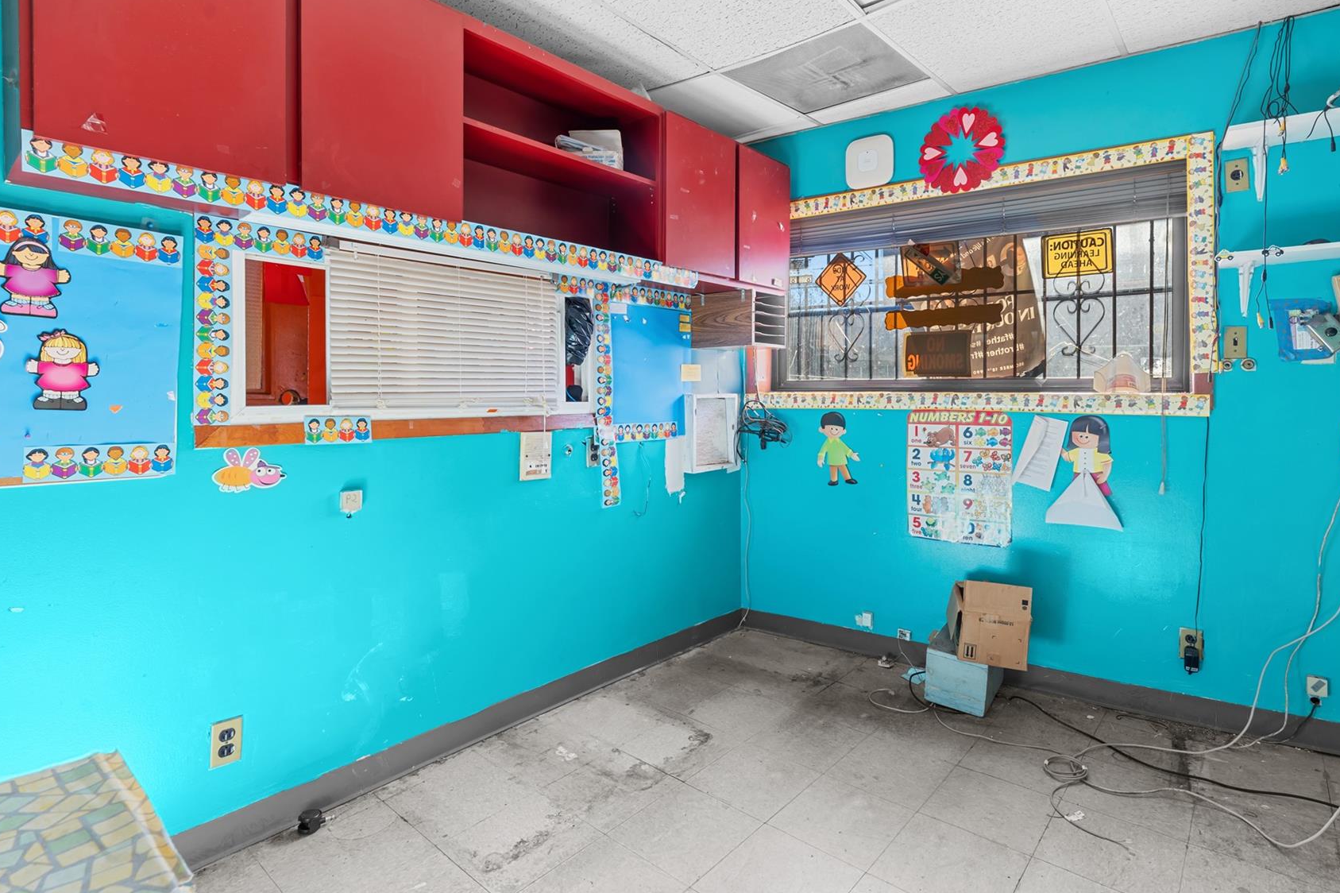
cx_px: 739
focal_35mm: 17
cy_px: 393
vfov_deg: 70.2
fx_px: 633
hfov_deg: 93.0
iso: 160
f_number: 10
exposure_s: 1
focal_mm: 14
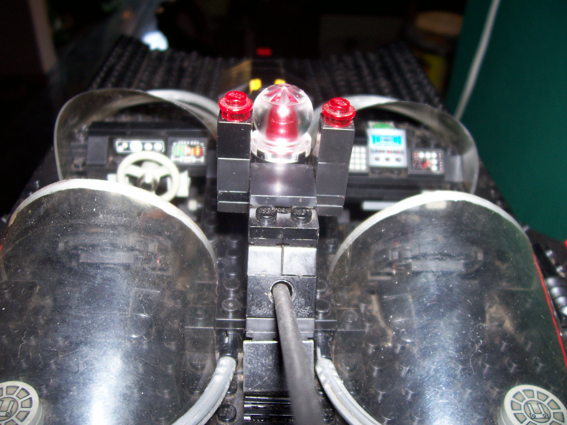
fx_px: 557
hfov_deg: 54.0
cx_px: 284
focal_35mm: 34
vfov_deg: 41.8
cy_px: 212
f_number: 2.7
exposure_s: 1/64
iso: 80
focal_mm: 5.6
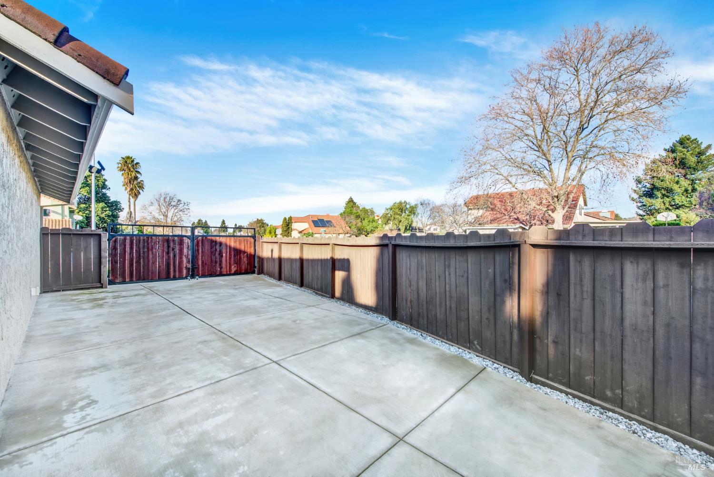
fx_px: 278
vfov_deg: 81.3
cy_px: 238
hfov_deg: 104.2
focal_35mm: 14
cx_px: 357
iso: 100
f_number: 14
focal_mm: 14
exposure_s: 1/40
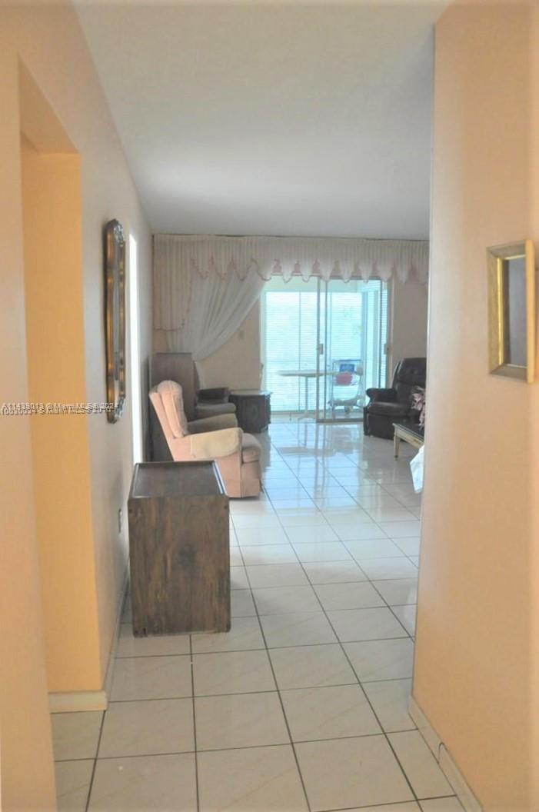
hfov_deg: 47.8
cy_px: 406
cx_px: 270
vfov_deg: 67.5
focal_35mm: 27
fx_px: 608
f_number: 3.5
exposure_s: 1/8
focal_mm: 18
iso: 1100
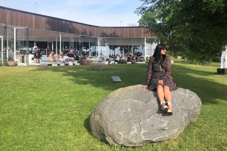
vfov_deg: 40.8
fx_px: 202
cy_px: 58
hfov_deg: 58.7
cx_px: 118
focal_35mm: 32
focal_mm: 3.99
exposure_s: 1/1412
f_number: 1.8
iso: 20
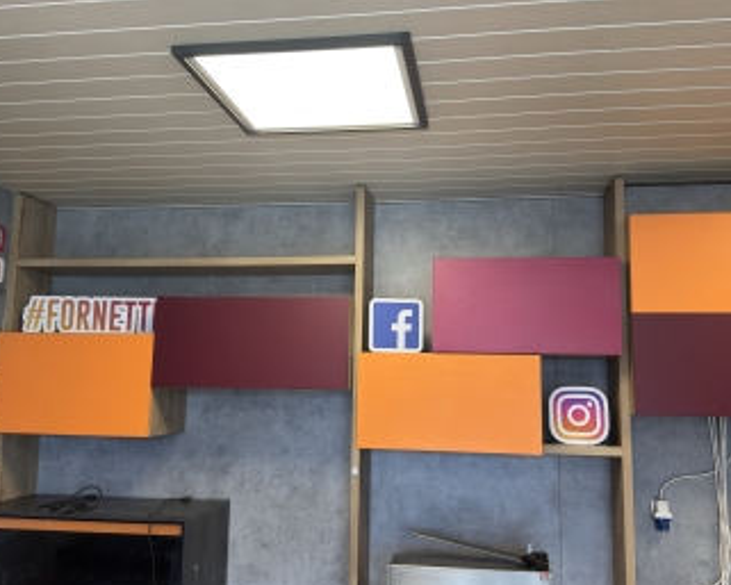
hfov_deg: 52.8
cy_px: 296
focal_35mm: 34
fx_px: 736
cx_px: 364
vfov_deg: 43.4
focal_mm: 6.76
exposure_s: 1/50
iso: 80
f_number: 1.78
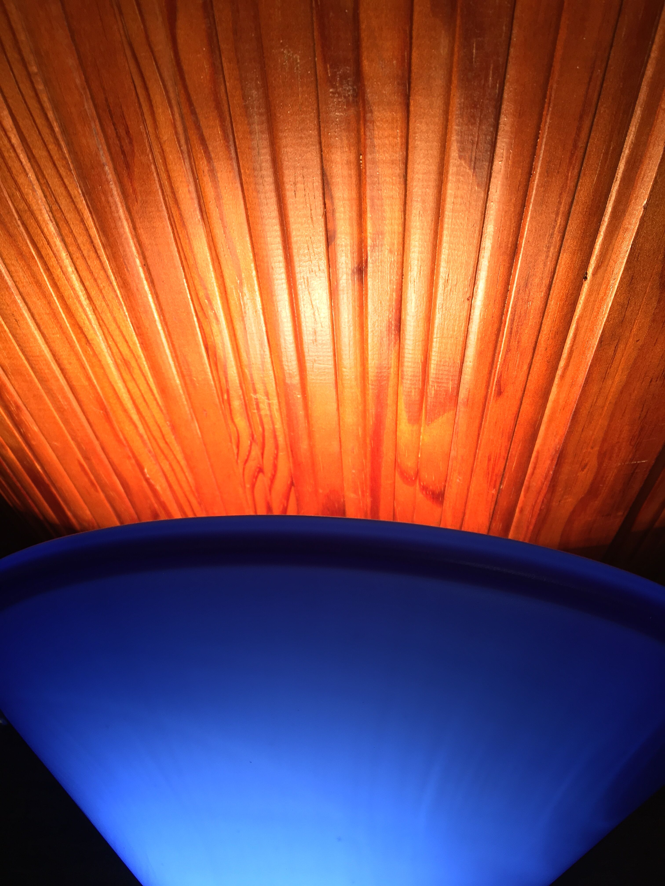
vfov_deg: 61.7
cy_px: 443
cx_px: 332
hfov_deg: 48.2
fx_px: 743
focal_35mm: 29
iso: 25
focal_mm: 4.15
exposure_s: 1/50
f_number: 2.2
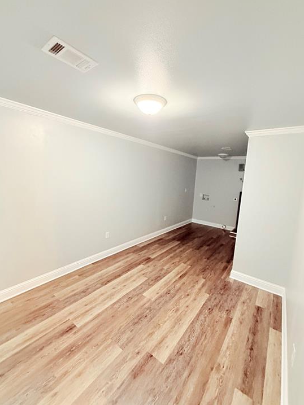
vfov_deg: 98.1
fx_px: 176
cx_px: 152
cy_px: 197
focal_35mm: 15
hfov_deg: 81.8
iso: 500
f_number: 2.2
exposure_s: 1/60
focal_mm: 2.22
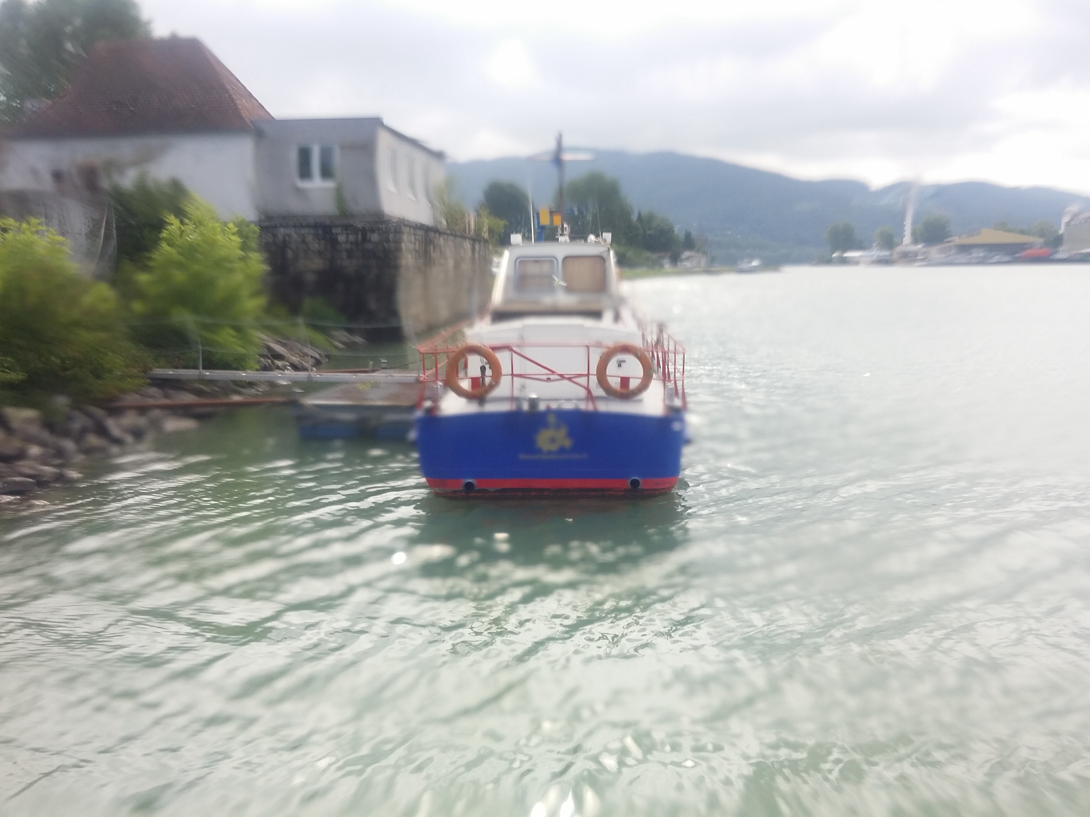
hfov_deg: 58.4
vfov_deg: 45.4
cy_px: 408
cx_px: 545
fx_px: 976
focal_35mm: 31
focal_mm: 4.13
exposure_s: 1/704
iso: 50
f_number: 2.2
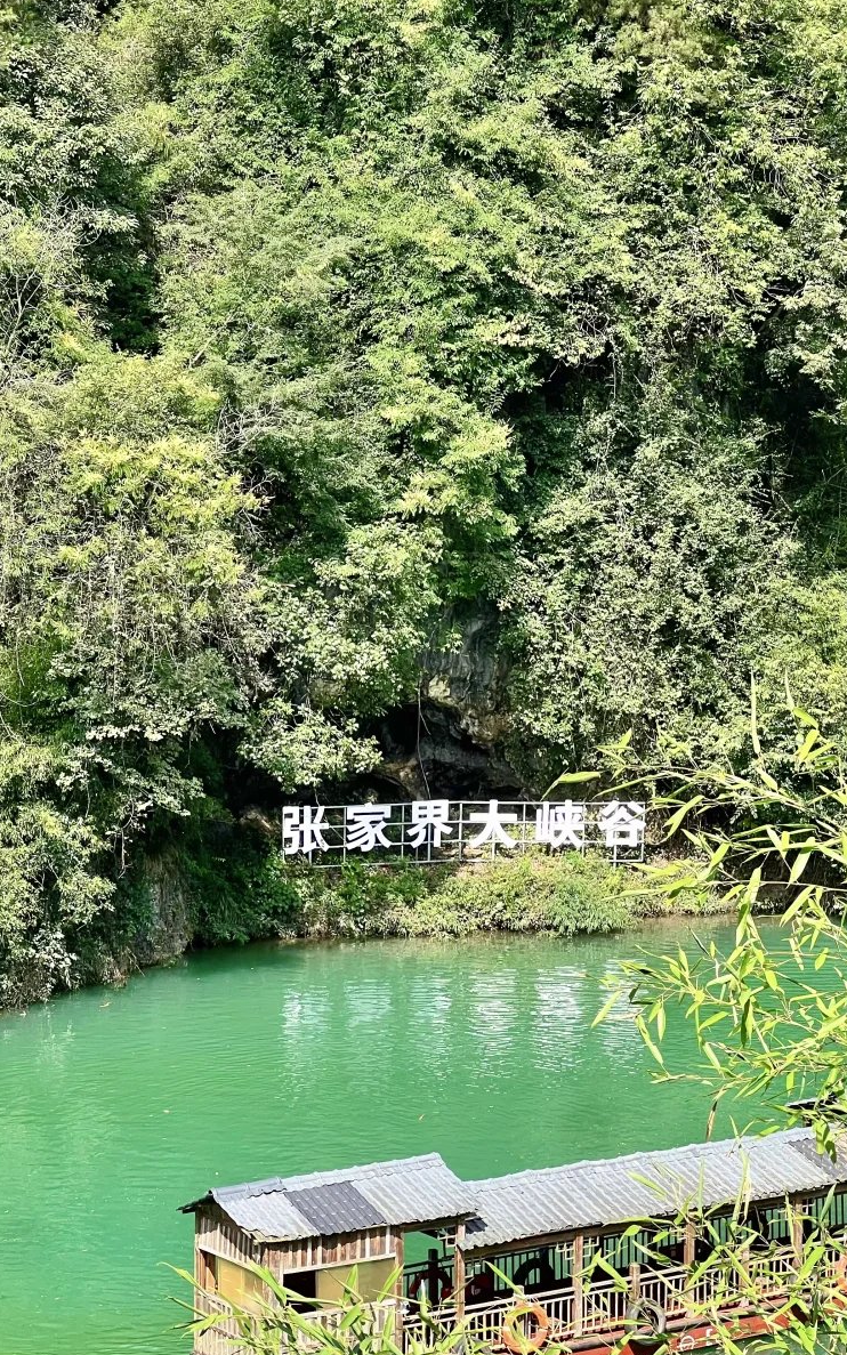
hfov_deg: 13.2
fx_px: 3656
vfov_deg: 21.0
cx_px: 519
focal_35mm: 99
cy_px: 712
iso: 32
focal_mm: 9
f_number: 2.8
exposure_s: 1/250
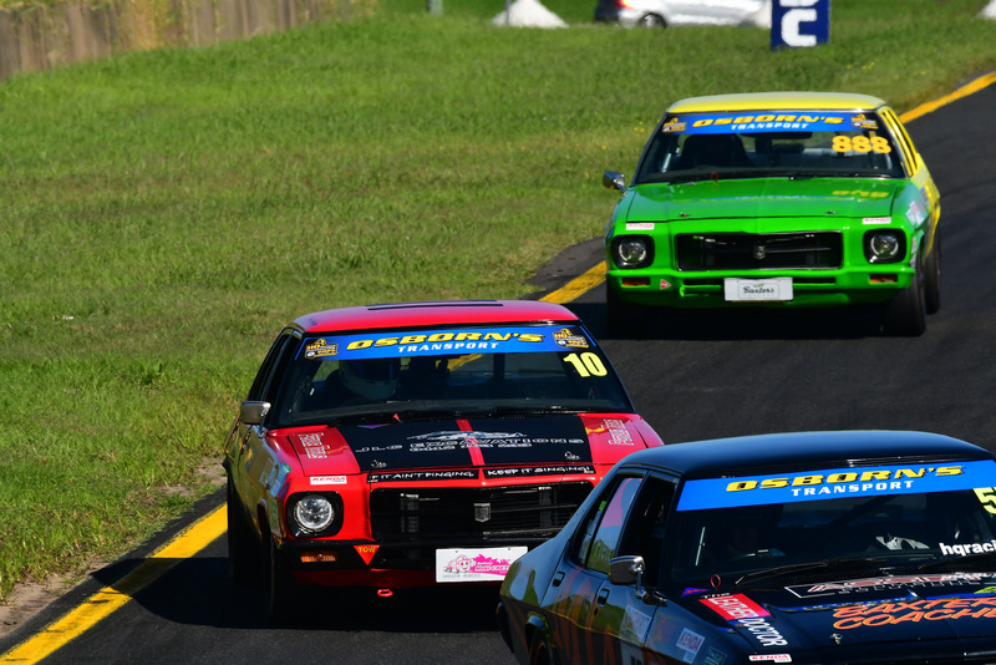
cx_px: 498
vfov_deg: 2.2
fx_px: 17435
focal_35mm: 630
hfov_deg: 3.3
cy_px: 332
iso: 400
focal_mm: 420
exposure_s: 1/640
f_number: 13
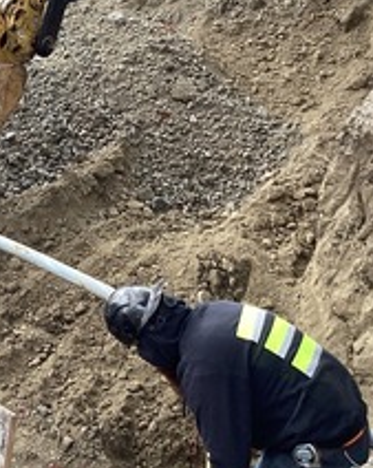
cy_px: 115
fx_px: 1106
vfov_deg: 23.6
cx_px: -104
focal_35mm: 80
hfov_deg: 18.0
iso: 25
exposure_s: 1/100
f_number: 2.4
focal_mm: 3.3
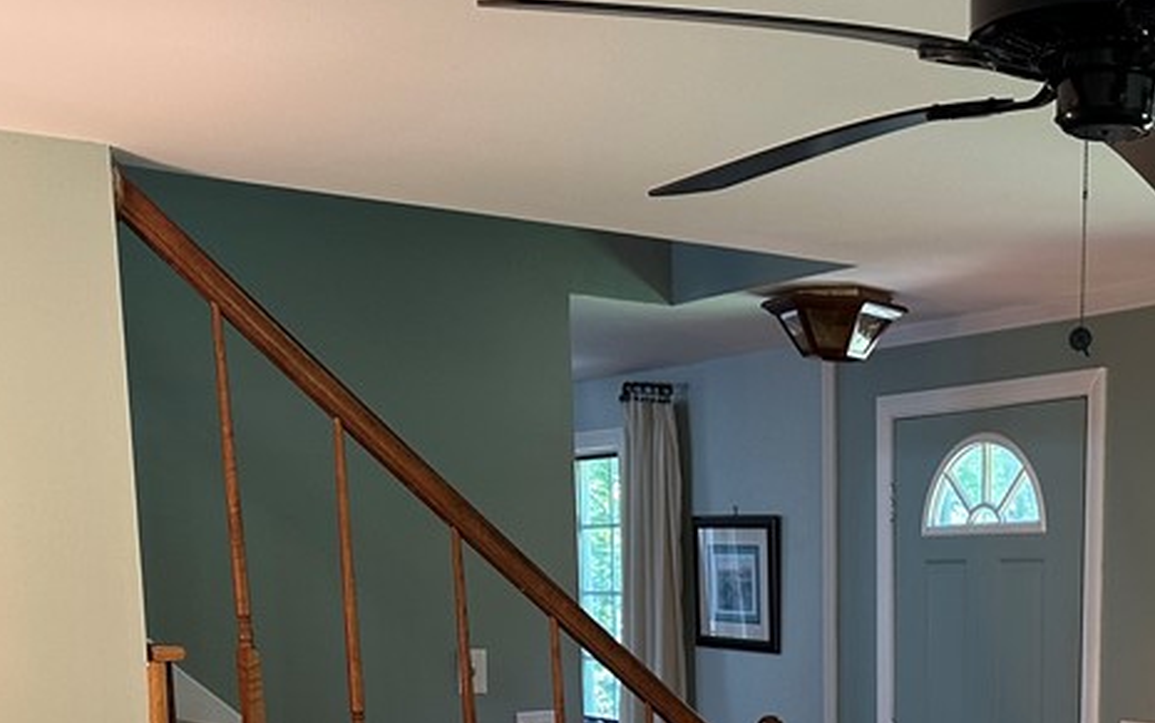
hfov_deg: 35.1
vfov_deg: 21.3
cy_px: 897
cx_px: 922
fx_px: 1763
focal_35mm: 56
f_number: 1.78
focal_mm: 6.86
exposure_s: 1/60
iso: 160
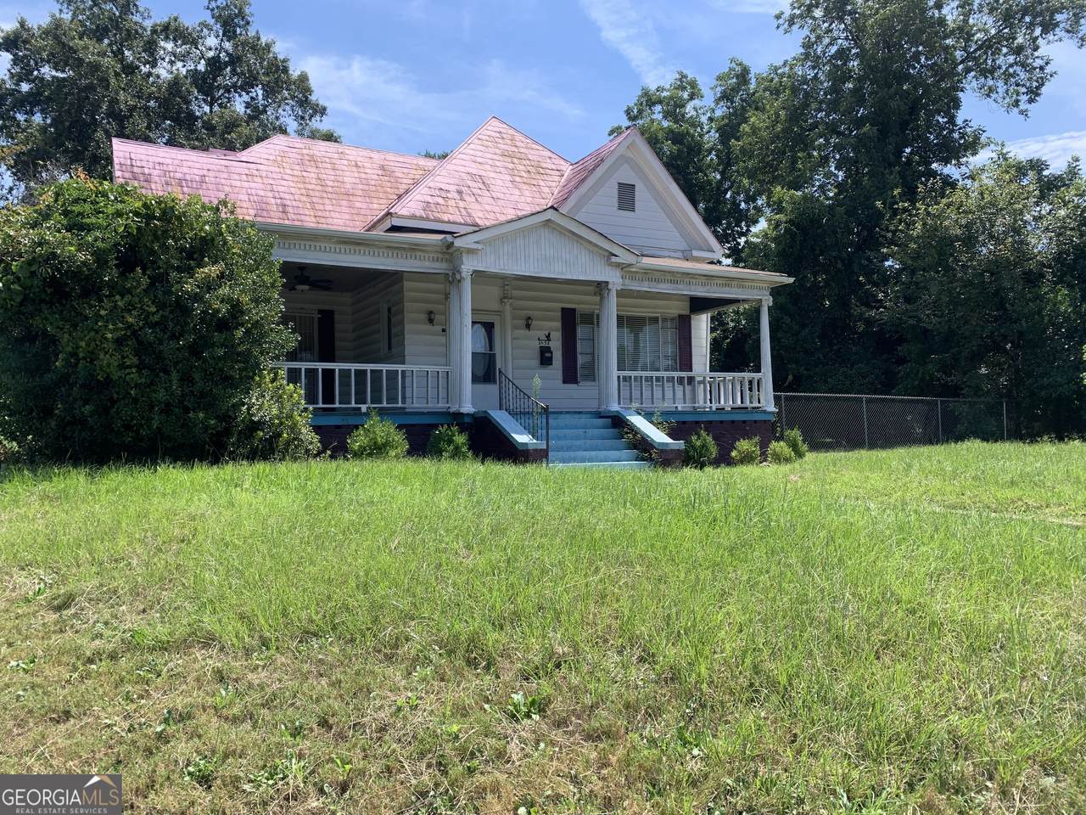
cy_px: 408
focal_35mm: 26
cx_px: 543
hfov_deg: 67.3
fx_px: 816
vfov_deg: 53.1
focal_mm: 4.25
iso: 25
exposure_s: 1/1282
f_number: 1.8
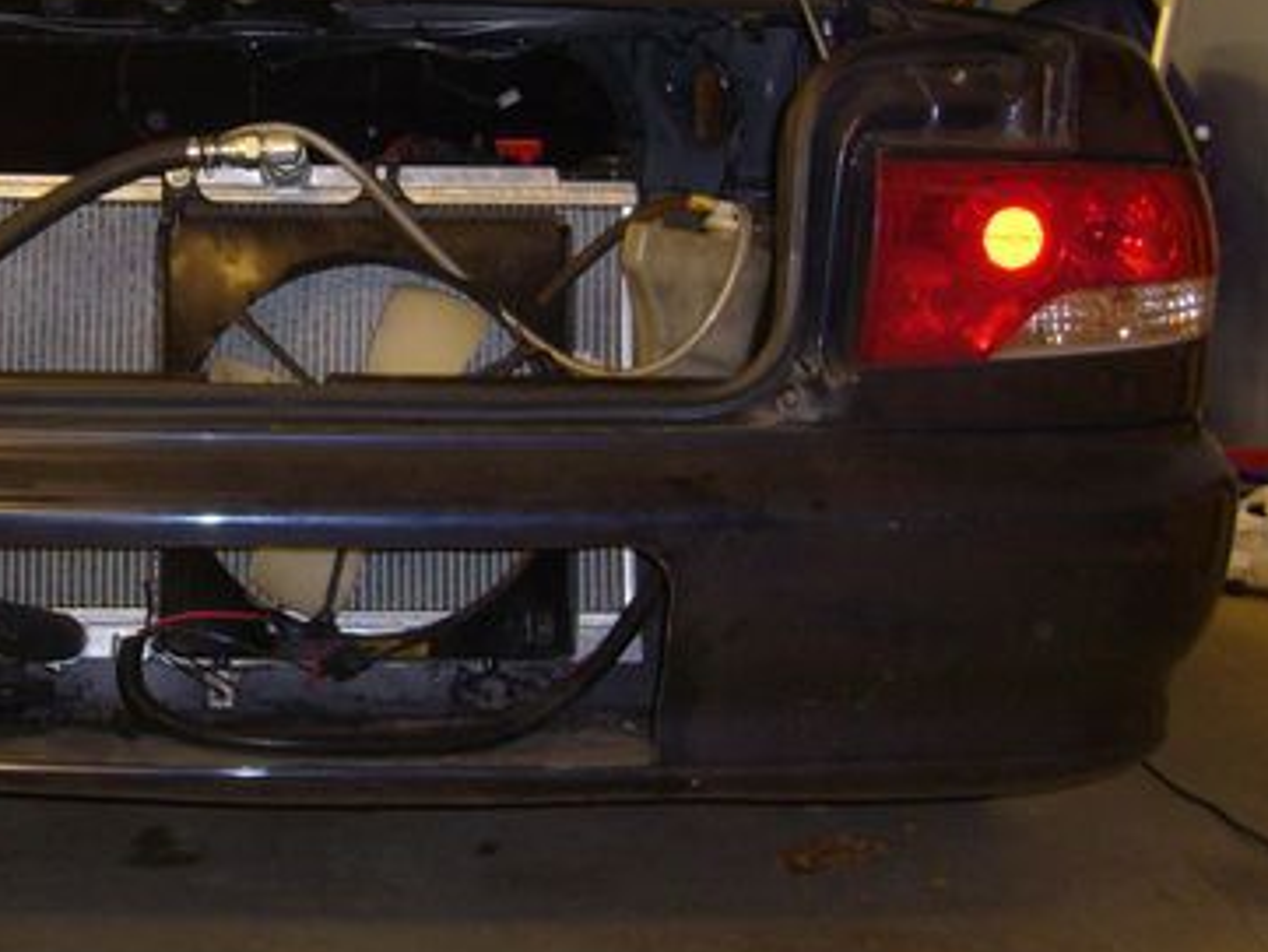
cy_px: 288
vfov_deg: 23.5
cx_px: 270
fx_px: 2272
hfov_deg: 30.5
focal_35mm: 62
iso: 80
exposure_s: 1/8
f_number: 2.8
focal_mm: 5.8
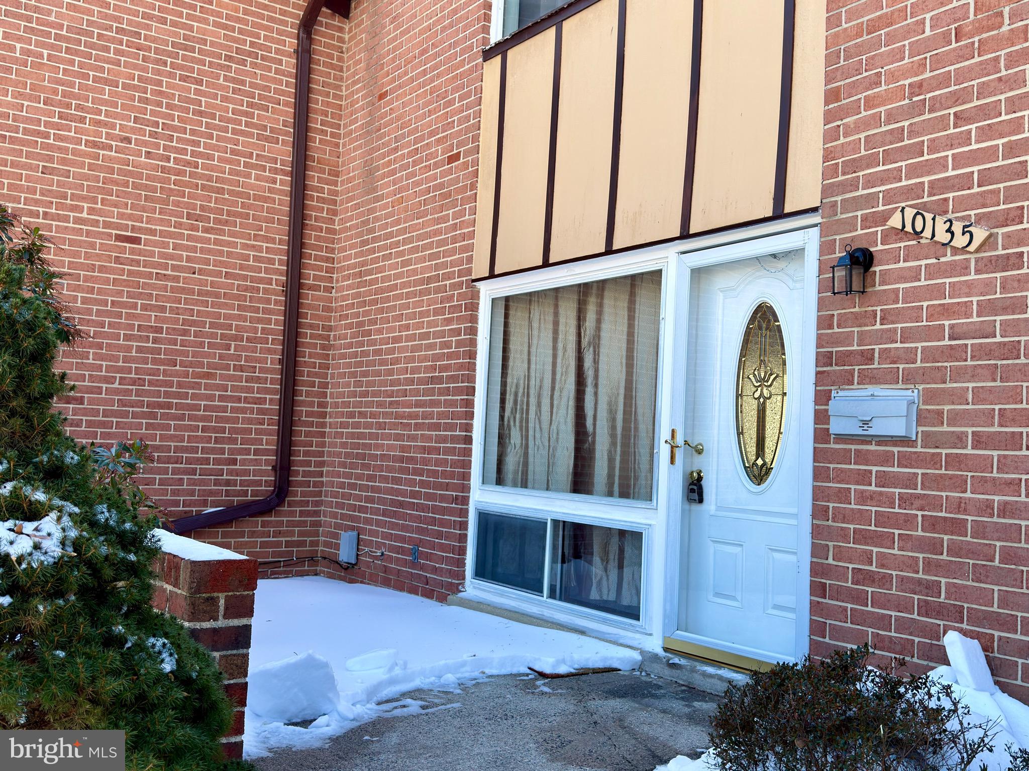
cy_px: 386
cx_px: 514
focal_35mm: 36
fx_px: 1070
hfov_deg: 51.4
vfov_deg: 39.6
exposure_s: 1/833
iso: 64
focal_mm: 6.76
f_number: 1.78
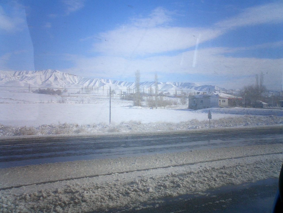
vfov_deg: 38.7
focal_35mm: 37
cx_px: 142
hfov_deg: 50.1
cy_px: 106
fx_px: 302
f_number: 3.5
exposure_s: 1/1250
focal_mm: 5.6
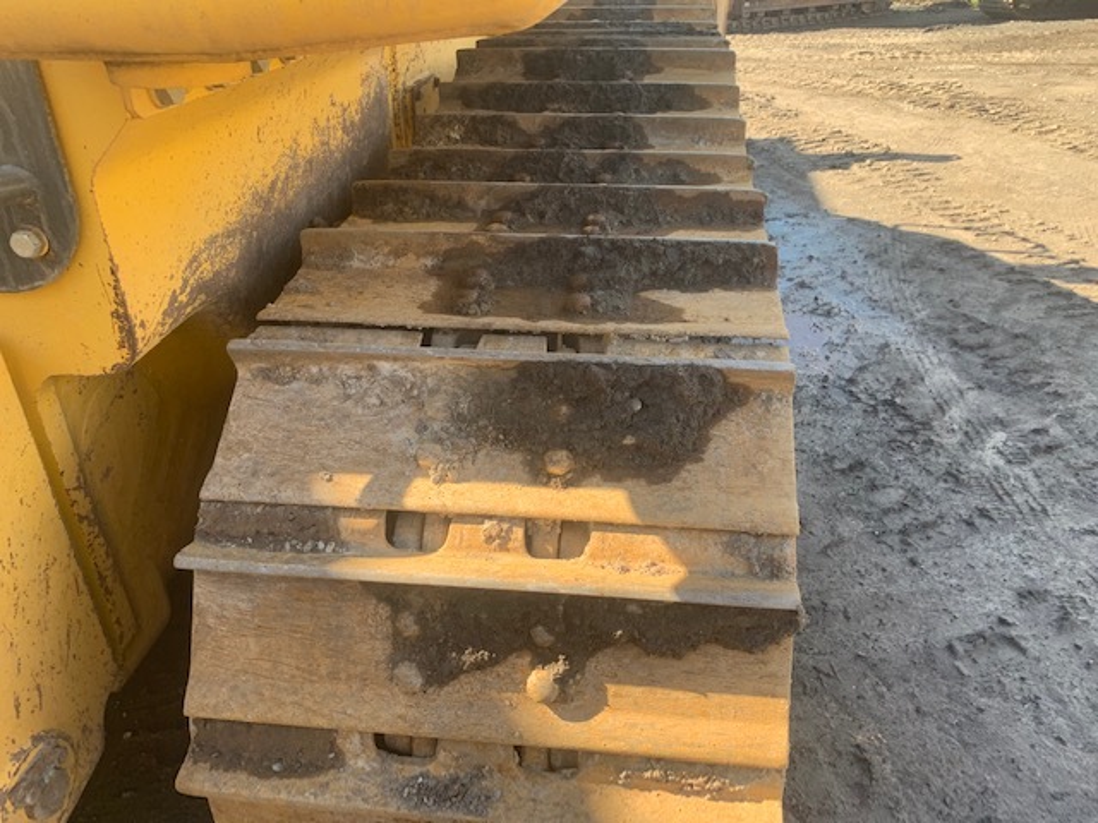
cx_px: 549
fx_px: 825
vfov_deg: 53.1
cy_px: 412
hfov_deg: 67.3
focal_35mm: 26
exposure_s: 1/215
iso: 25
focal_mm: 4.25
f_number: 1.8
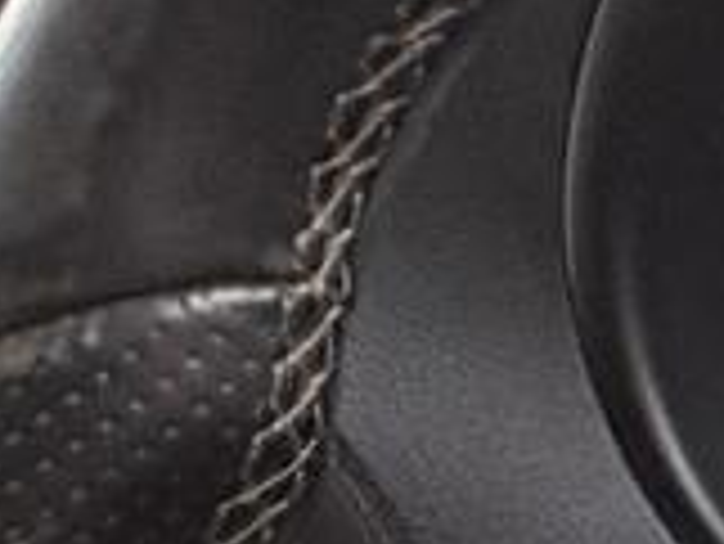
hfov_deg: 15.4
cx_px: 1691
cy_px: 913
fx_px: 1633
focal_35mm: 78
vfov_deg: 16.5
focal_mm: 2.22
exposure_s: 1/94
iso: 200
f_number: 2.2
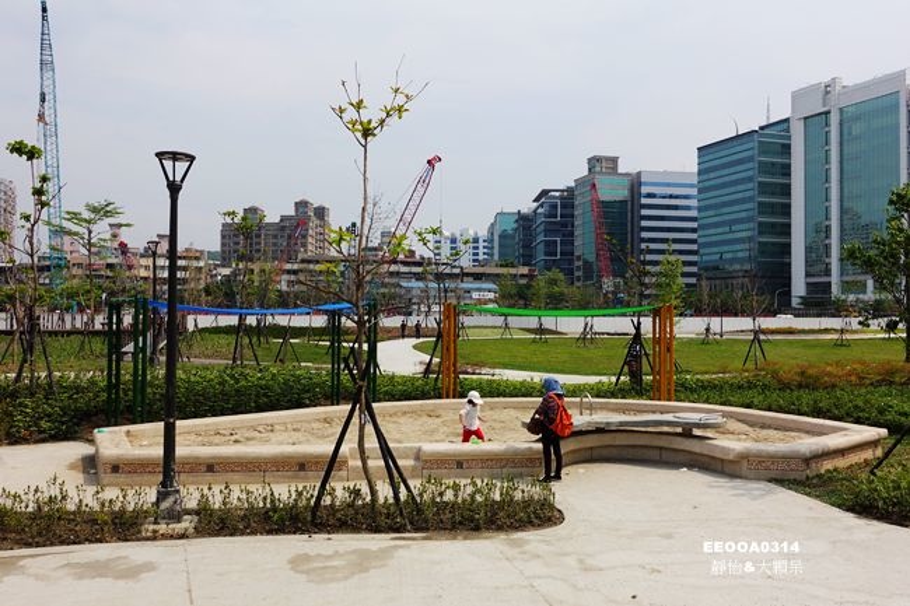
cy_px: 303
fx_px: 783
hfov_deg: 60.3
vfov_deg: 42.3
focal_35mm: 31
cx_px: 455
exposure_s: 1/800
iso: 125
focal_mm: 11.22
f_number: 5.6
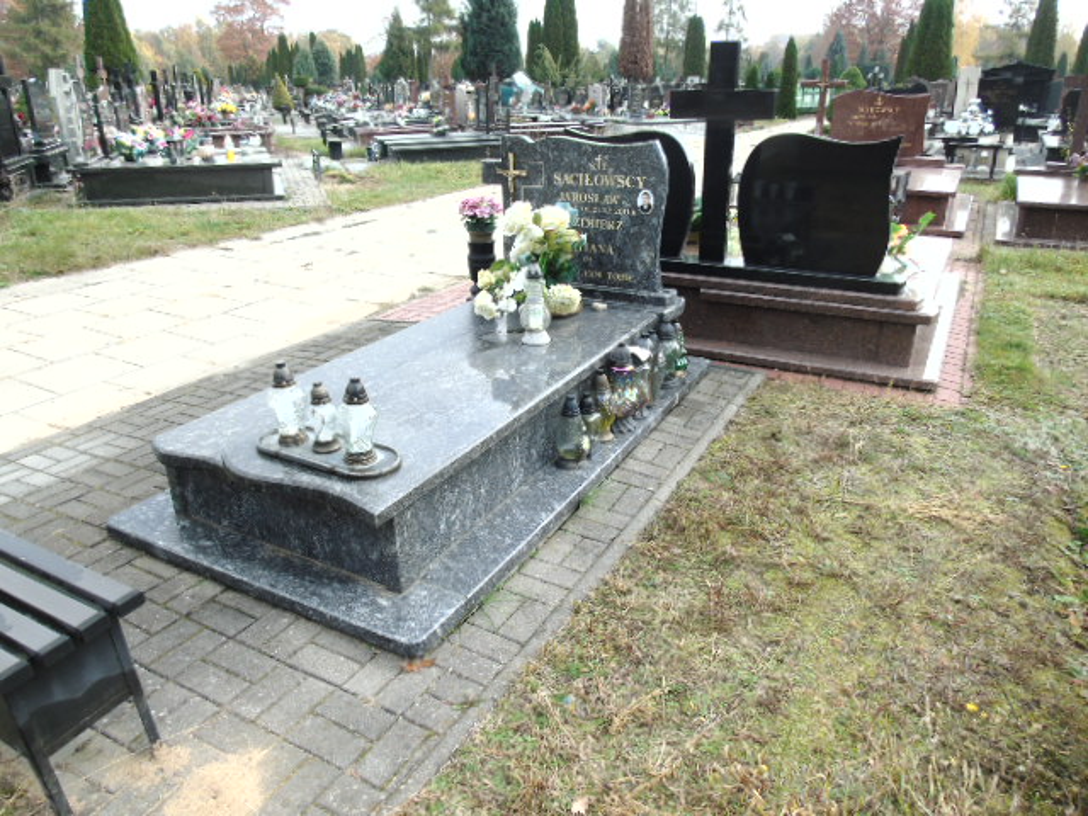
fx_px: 786
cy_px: 408
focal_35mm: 25
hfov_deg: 69.4
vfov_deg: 54.9
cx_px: 544
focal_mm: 4.4
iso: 80
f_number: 3.4
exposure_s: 1/200
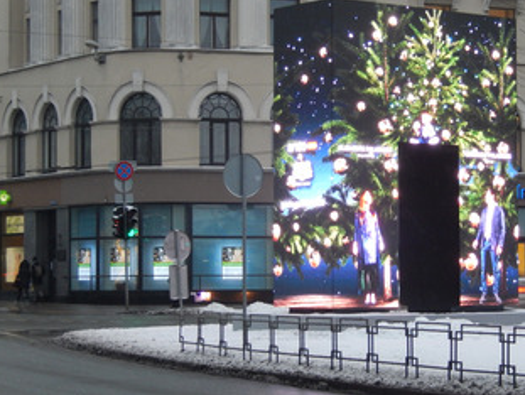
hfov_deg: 16.1
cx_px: 331
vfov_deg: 12.2
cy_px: 182
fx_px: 1852
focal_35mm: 122
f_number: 5.2
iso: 400
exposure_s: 1/25
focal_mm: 17
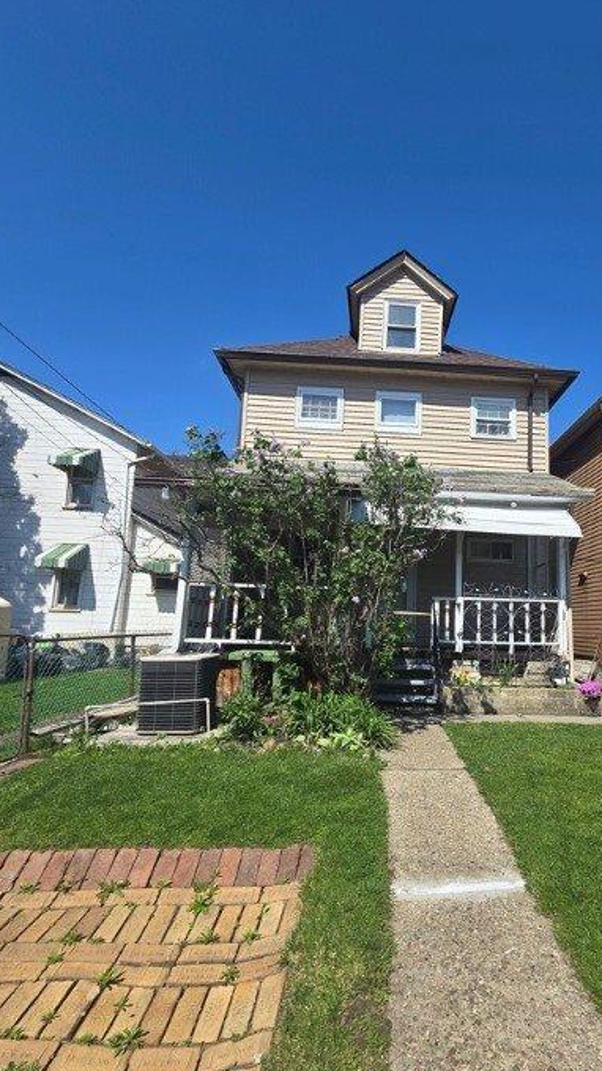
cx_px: 410
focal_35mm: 16
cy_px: 556
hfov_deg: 65.0
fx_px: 454
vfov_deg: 99.3
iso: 50
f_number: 2.2
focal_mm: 2.2
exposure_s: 1/2797
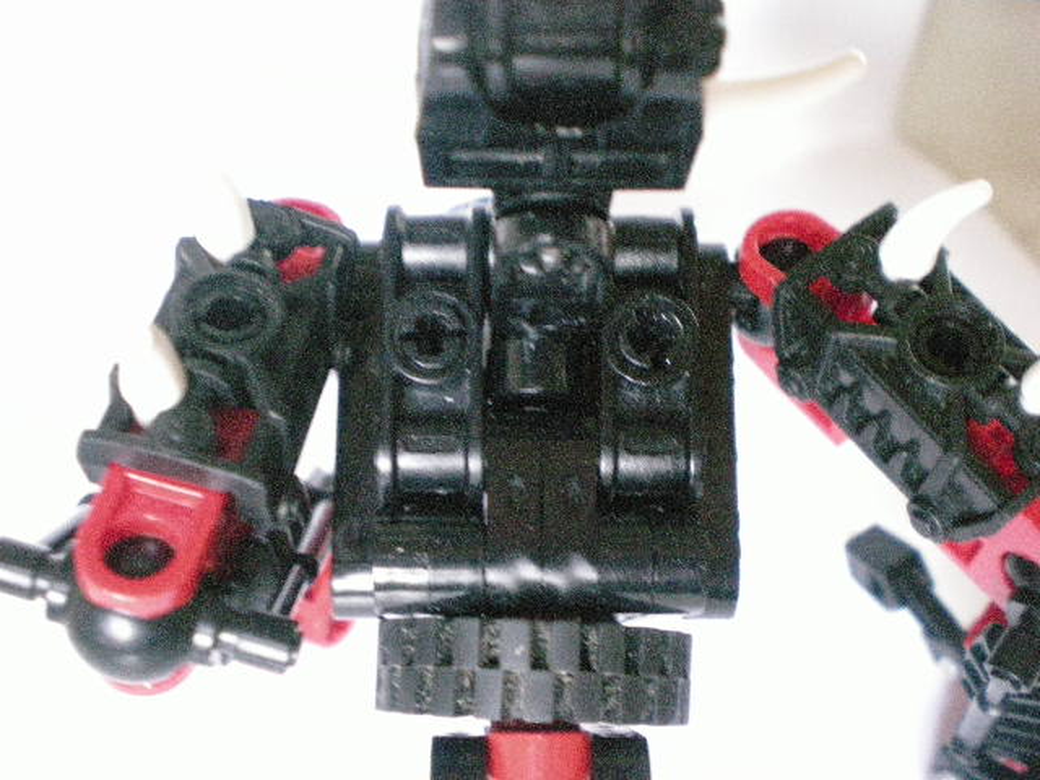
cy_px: 390
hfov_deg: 49.0
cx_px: 520
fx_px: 1142
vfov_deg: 37.7
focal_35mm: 38
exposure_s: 1/28.8
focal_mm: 6.3
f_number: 3.1
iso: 1000
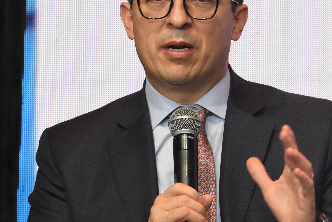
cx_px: 288
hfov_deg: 4.5
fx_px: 4215
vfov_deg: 3.0
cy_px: 116
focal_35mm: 457
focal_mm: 135
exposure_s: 1/100
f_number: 8
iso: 2500
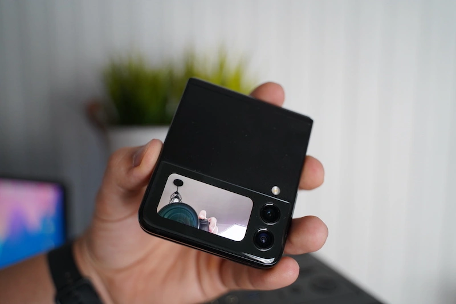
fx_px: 405
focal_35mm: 32
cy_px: 152
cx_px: 228
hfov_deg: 58.7
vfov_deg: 41.1
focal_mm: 32
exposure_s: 1/160
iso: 1600
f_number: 2.8
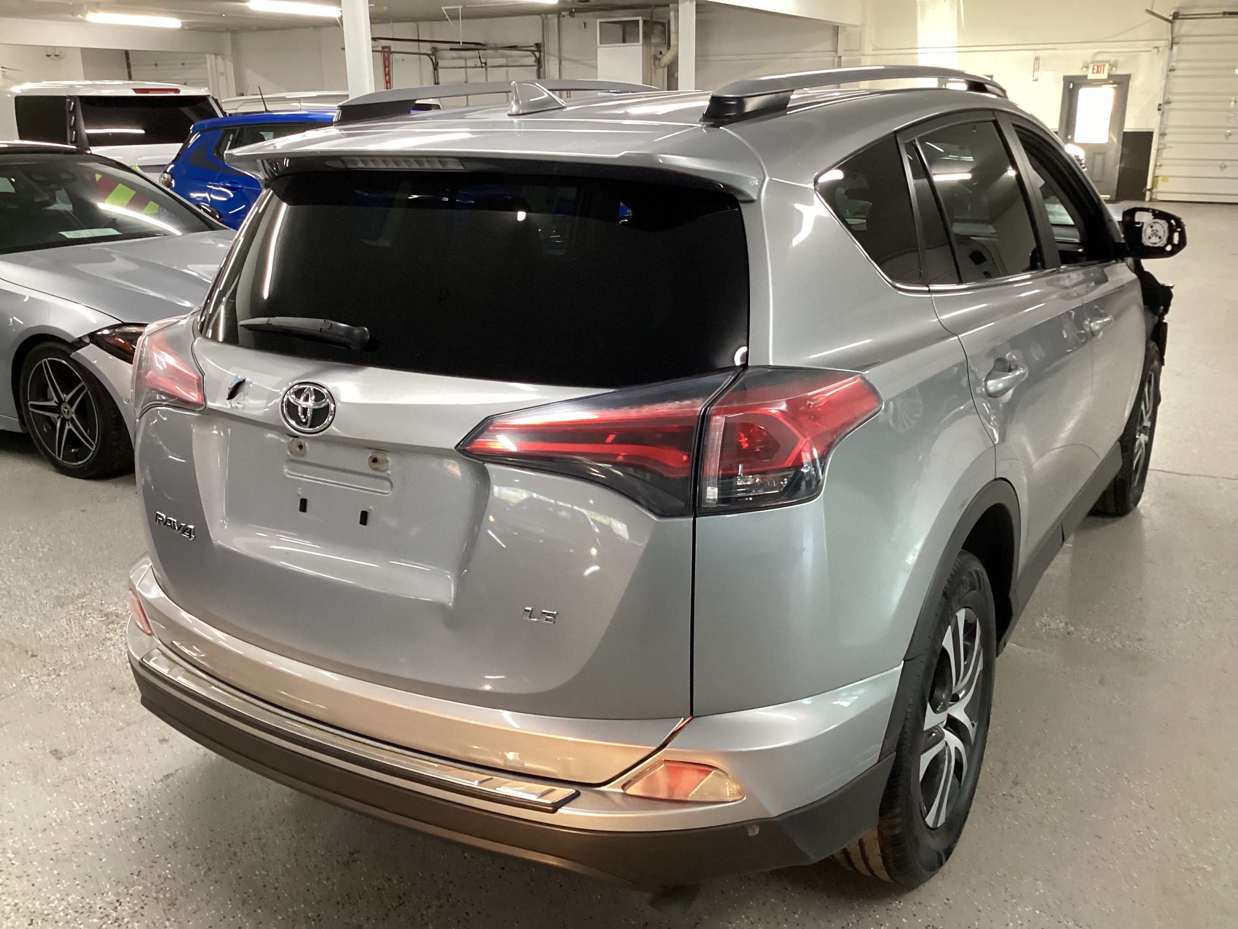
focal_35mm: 31
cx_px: 619
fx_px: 1109
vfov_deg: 45.4
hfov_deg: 58.4
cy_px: 464
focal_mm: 3.3
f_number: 2.4
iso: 250
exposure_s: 1/60
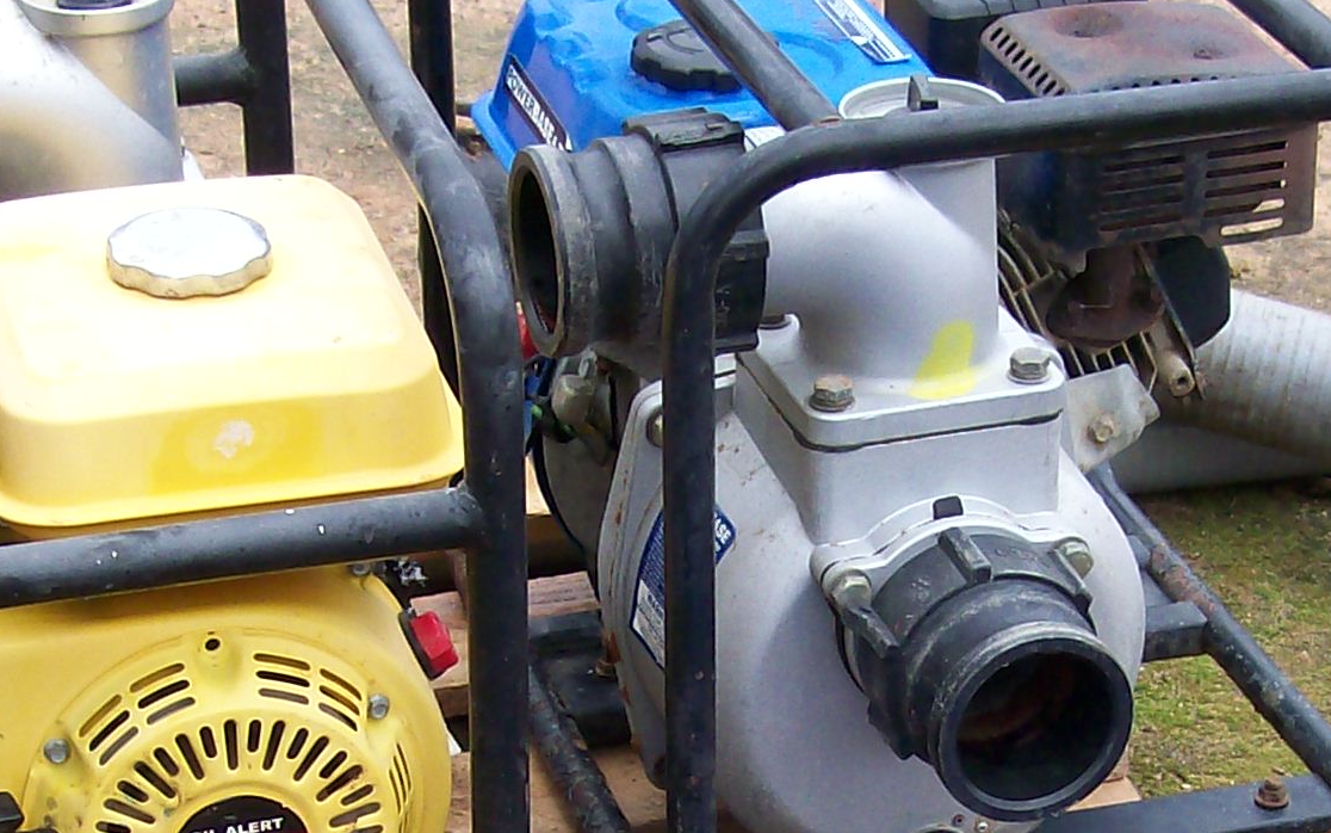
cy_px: 1121
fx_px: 3810
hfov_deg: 19.8
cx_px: 655
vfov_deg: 12.1
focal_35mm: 105
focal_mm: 6
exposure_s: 1/460
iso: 80
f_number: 2.7
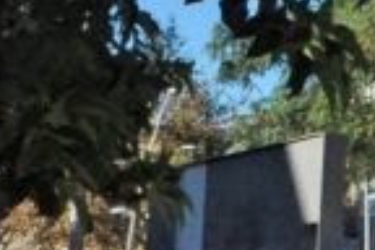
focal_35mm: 192
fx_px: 2000
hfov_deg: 8.3
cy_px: 49
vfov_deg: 7.1
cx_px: 1263
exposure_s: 1/1000
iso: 1600
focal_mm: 18
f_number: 16
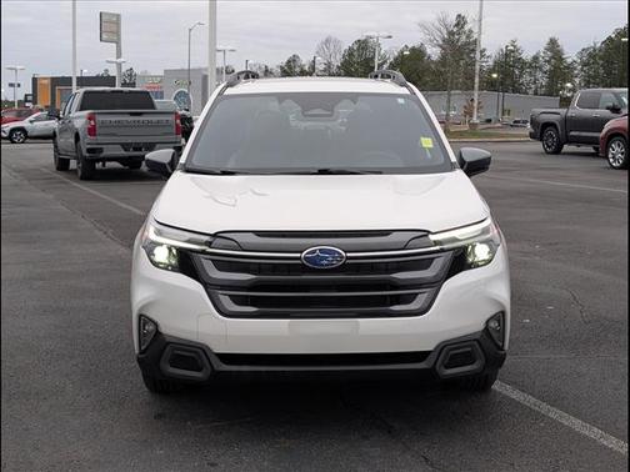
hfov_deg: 38.9
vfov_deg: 29.7
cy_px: 236
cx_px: 315
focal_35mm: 49
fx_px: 892
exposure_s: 1/1000
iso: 620
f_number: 1.68
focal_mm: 6.9
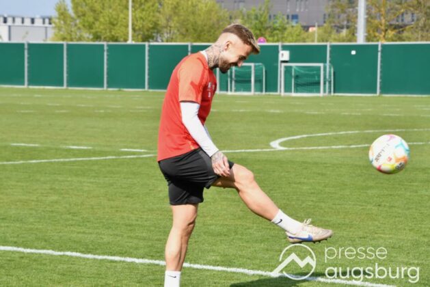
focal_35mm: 174
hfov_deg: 11.8
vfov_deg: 7.9
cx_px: 215
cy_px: 144
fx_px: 2079
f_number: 13
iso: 500
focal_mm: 116
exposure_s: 1/640
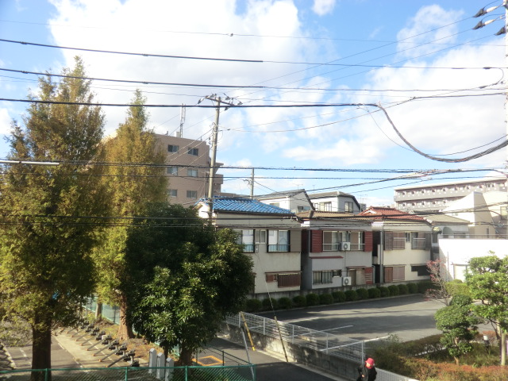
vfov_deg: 48.2
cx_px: 254
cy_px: 190
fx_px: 426
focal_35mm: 29
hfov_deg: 61.7
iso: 80
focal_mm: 5.2
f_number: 3.5
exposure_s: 1/400
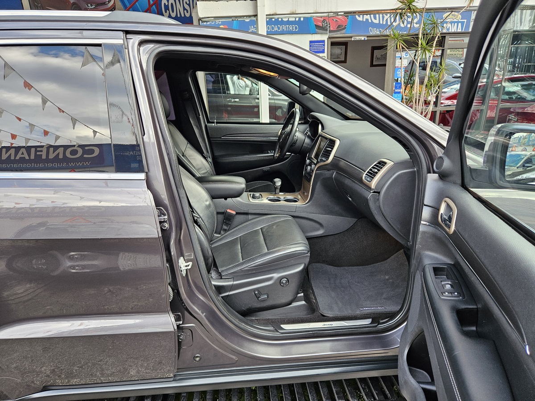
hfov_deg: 73.9
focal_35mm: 23
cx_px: 268
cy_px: 200
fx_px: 355
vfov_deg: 58.9
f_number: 1.8
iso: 100
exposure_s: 1/120
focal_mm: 5.4
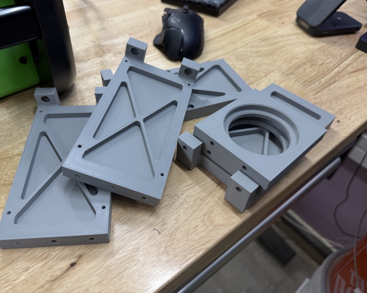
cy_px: 145
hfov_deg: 66.0
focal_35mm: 26
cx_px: 171
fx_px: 282
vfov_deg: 54.9
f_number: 1.78
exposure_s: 1/120
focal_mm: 6.76
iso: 125
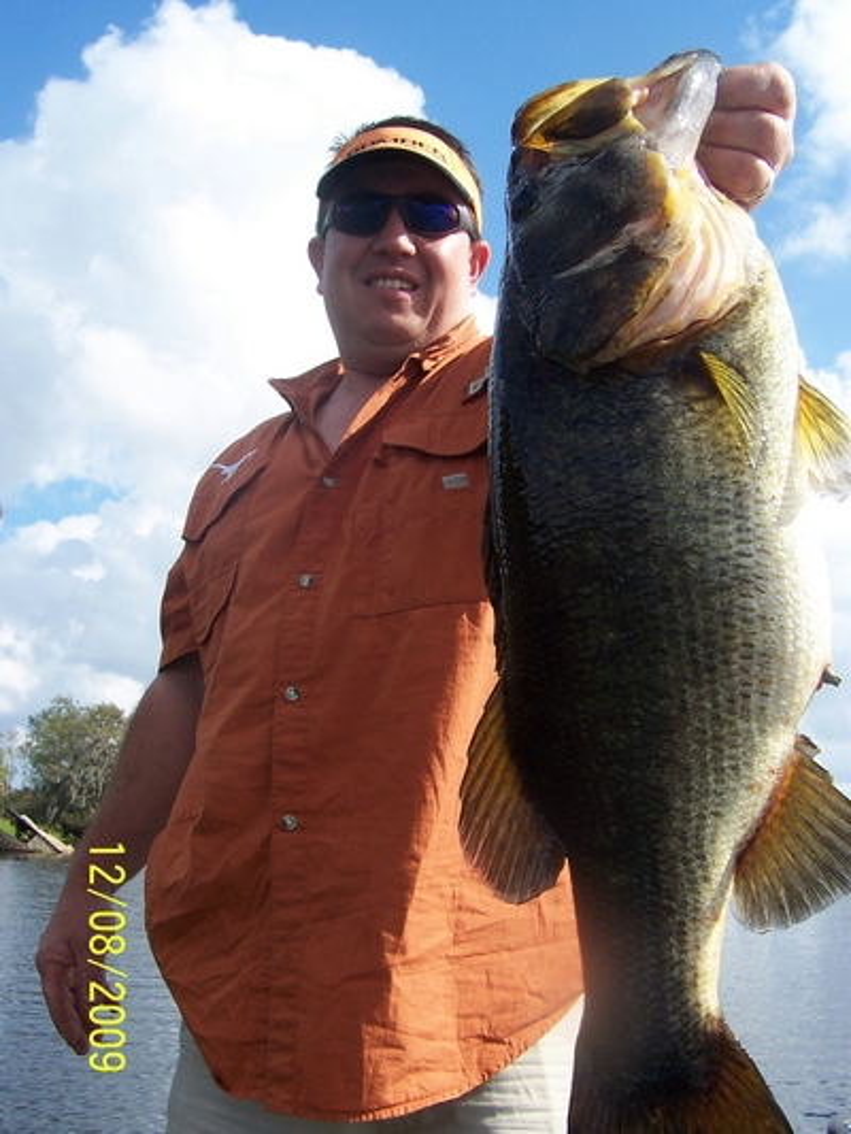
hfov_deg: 38.7
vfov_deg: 50.1
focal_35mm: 37
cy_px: 567
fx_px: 1212
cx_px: 426
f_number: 5.6
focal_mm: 5.6
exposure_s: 1/350
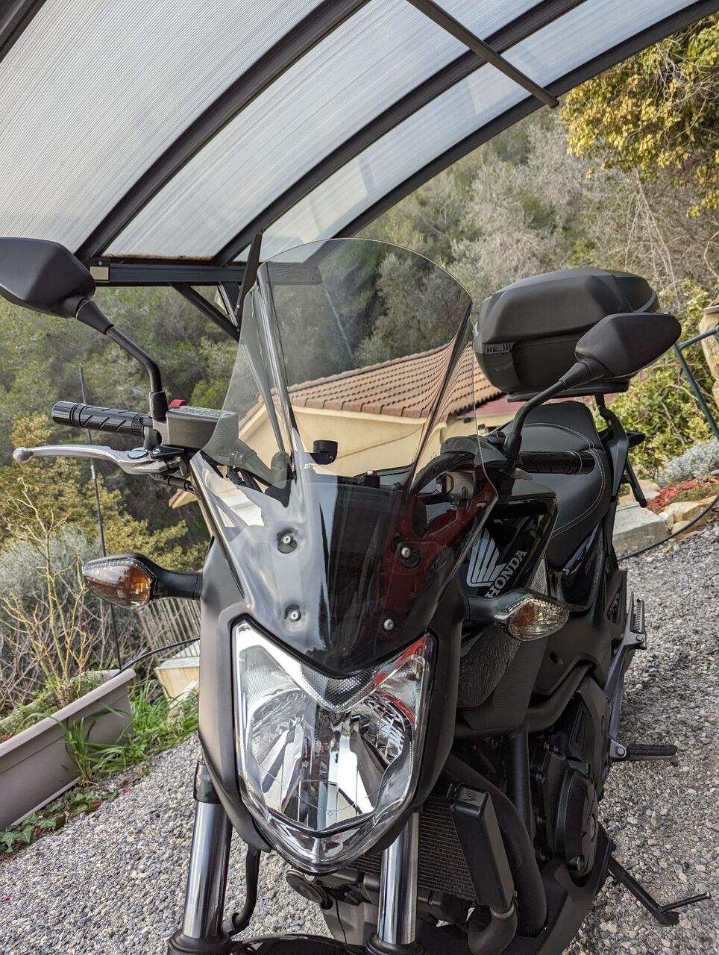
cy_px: 478
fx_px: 663
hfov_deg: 56.9
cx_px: 360
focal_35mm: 24
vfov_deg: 71.5
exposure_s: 1/160
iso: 40
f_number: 1.85
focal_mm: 6.81
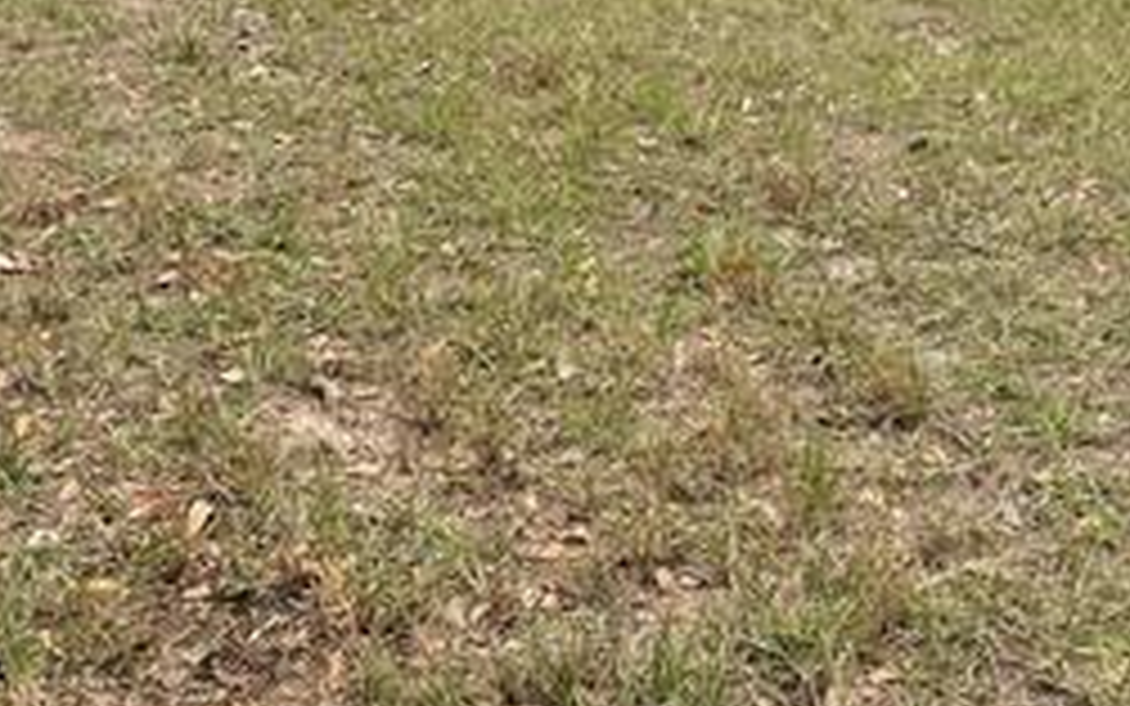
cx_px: 563
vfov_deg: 13.9
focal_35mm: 81
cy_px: -661
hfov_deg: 25.5
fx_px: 2495
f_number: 1.6
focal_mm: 5.1
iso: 32
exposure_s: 1/1667
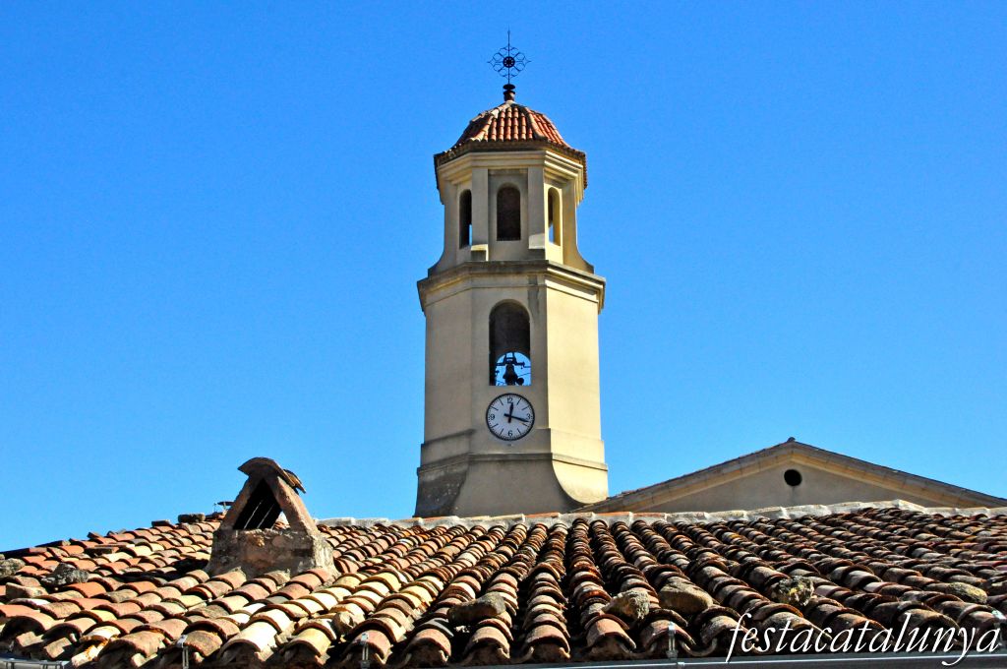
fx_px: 1341
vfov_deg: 28.0
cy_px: 334
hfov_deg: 41.2
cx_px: 504
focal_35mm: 48
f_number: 16
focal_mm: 32
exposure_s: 1/1000
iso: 2000
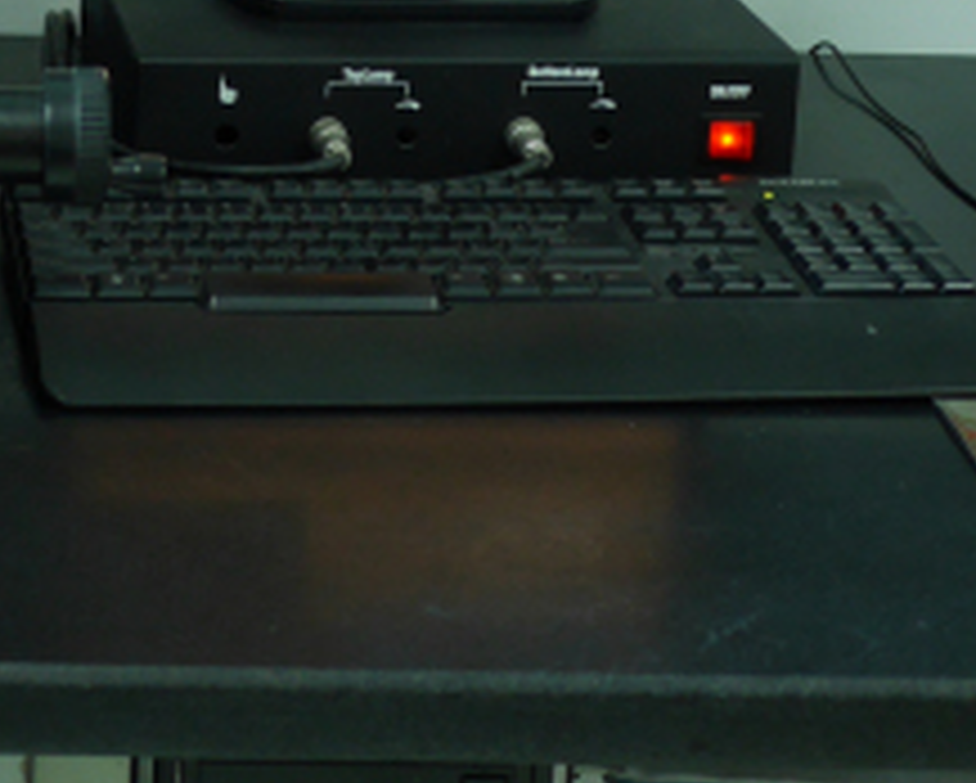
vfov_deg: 13.1
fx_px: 3122
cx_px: -18
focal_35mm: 108
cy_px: -540
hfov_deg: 17.3
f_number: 1.7
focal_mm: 15
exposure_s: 1/50
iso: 400
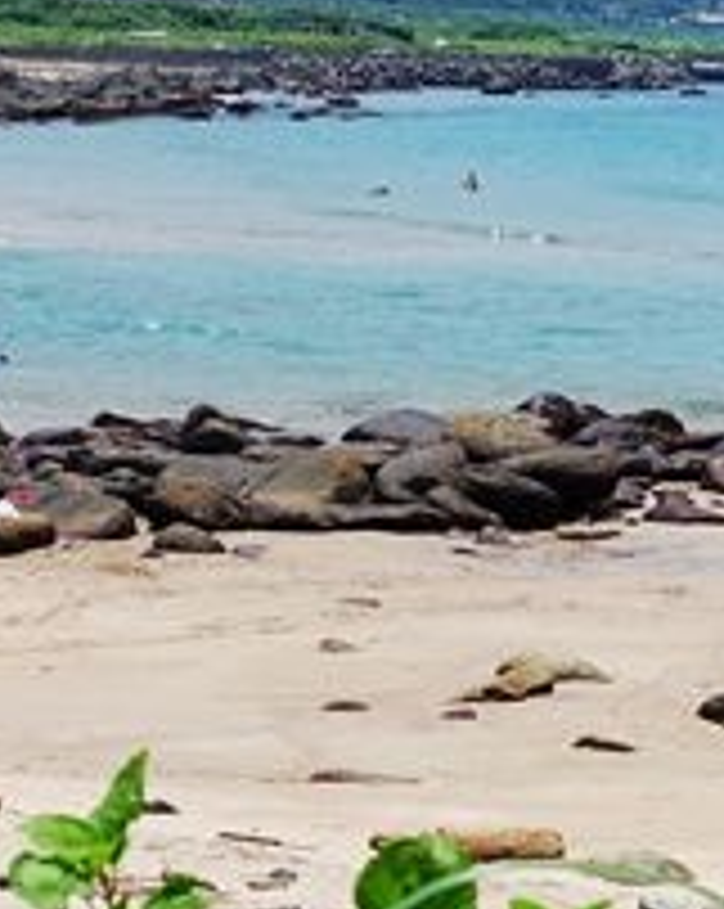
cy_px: 254
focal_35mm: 142
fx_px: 3812
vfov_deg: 13.6
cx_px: 836
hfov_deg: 10.7
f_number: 4
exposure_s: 1/160
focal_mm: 17.27
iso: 125
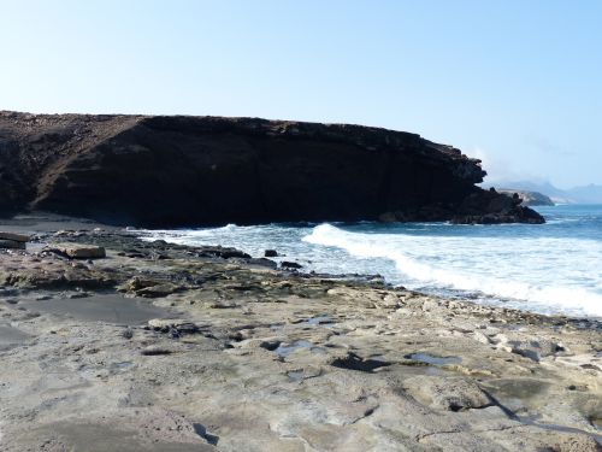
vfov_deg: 39.7
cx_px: 301
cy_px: 226
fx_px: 626
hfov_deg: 51.4
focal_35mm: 36
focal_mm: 6.4
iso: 100
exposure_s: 1/800
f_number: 4
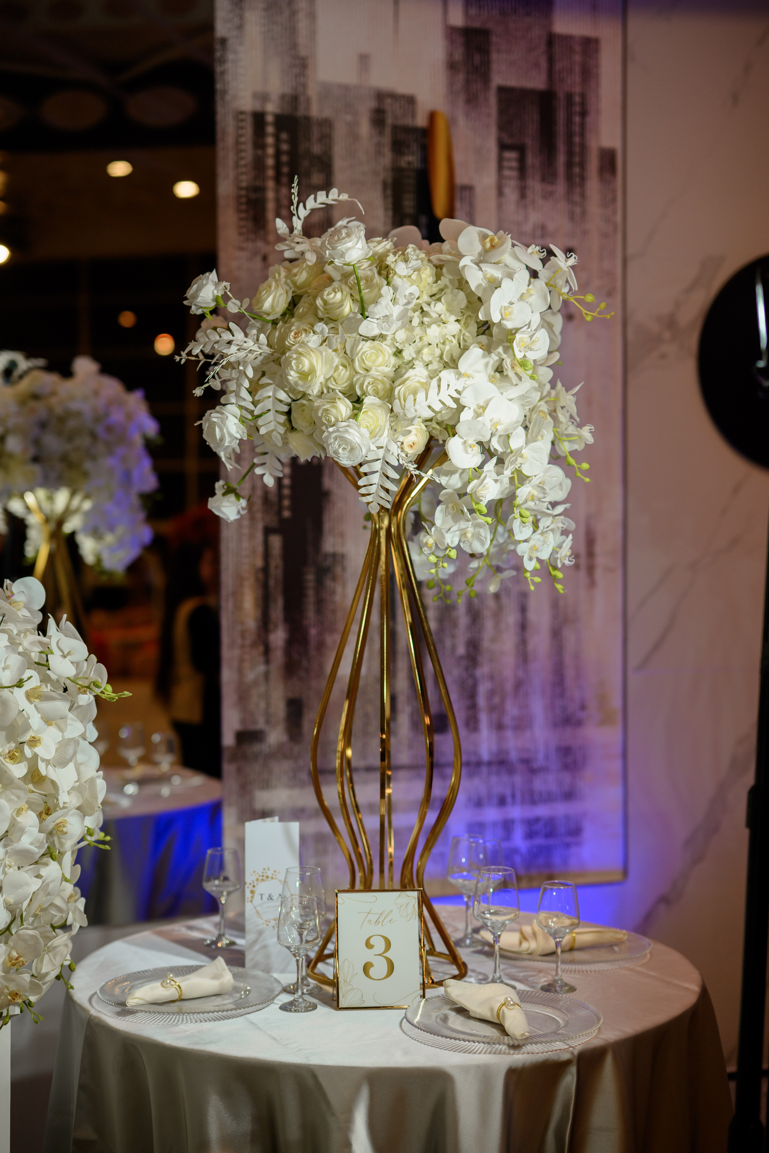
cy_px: 576
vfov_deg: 39.6
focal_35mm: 50
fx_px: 1602
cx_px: 384
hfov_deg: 27.0
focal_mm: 50
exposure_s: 1/1250
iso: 160
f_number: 1.8
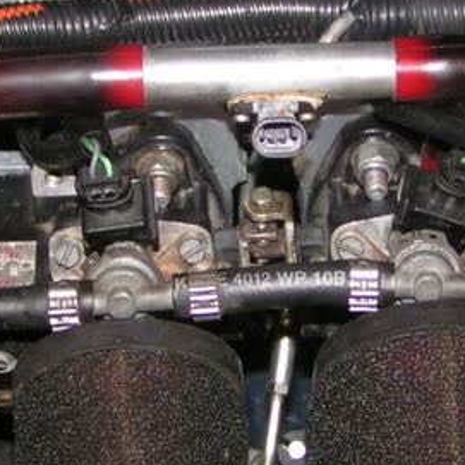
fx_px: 1505
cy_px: 206
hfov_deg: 17.6
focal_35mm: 99
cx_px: 278
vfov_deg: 17.6
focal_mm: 5.8
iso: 200
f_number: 2.8
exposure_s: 1/40
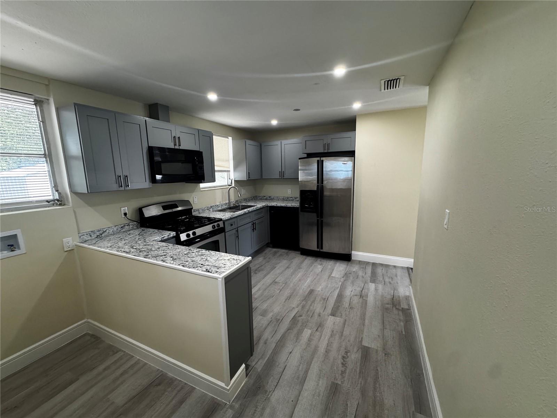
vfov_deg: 85.7
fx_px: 225
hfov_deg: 102.1
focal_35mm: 14
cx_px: 278
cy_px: 209
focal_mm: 2.22
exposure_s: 1/120
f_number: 2.2
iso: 320
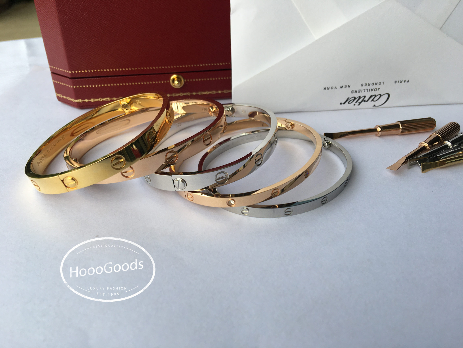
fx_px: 388
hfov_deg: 61.7
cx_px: 232
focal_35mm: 29
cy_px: 174
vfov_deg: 48.2
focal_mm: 4.15
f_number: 2.2
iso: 25
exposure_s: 1/292
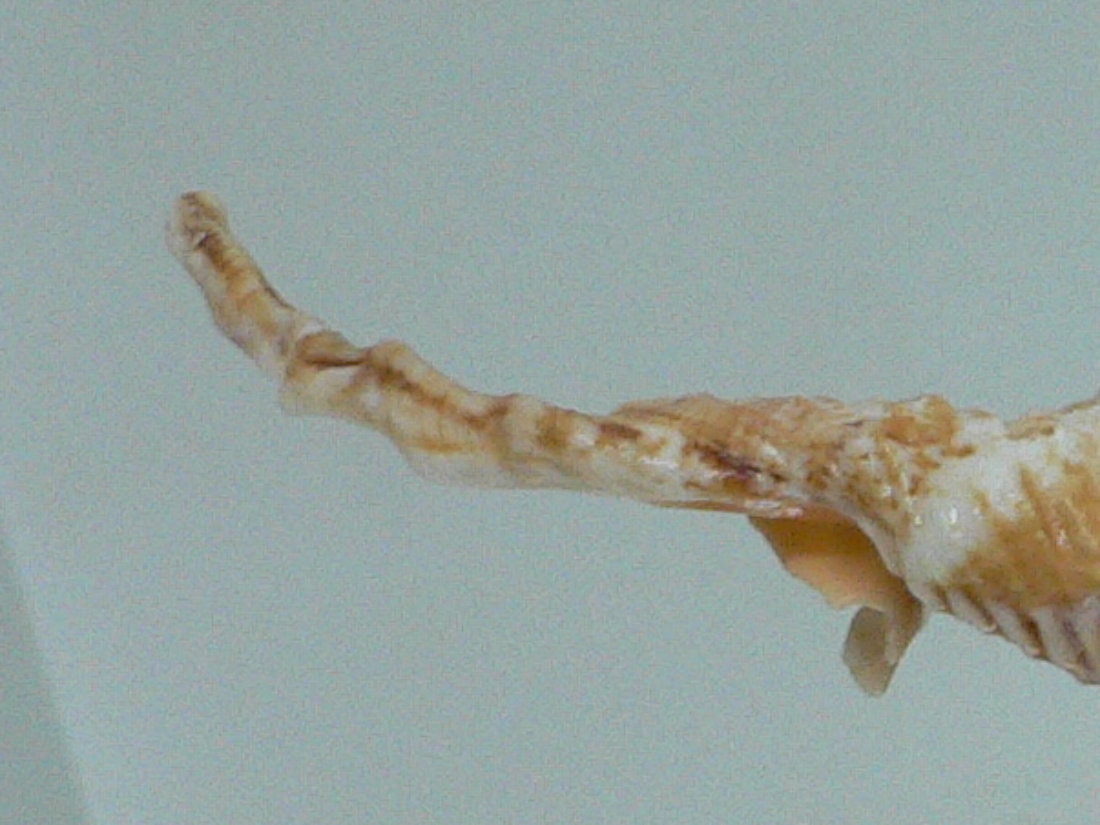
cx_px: 1800
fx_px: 3717
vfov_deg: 12.7
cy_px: 449
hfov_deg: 15.2
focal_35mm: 117
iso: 200
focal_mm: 4.6
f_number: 2.8
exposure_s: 1/60
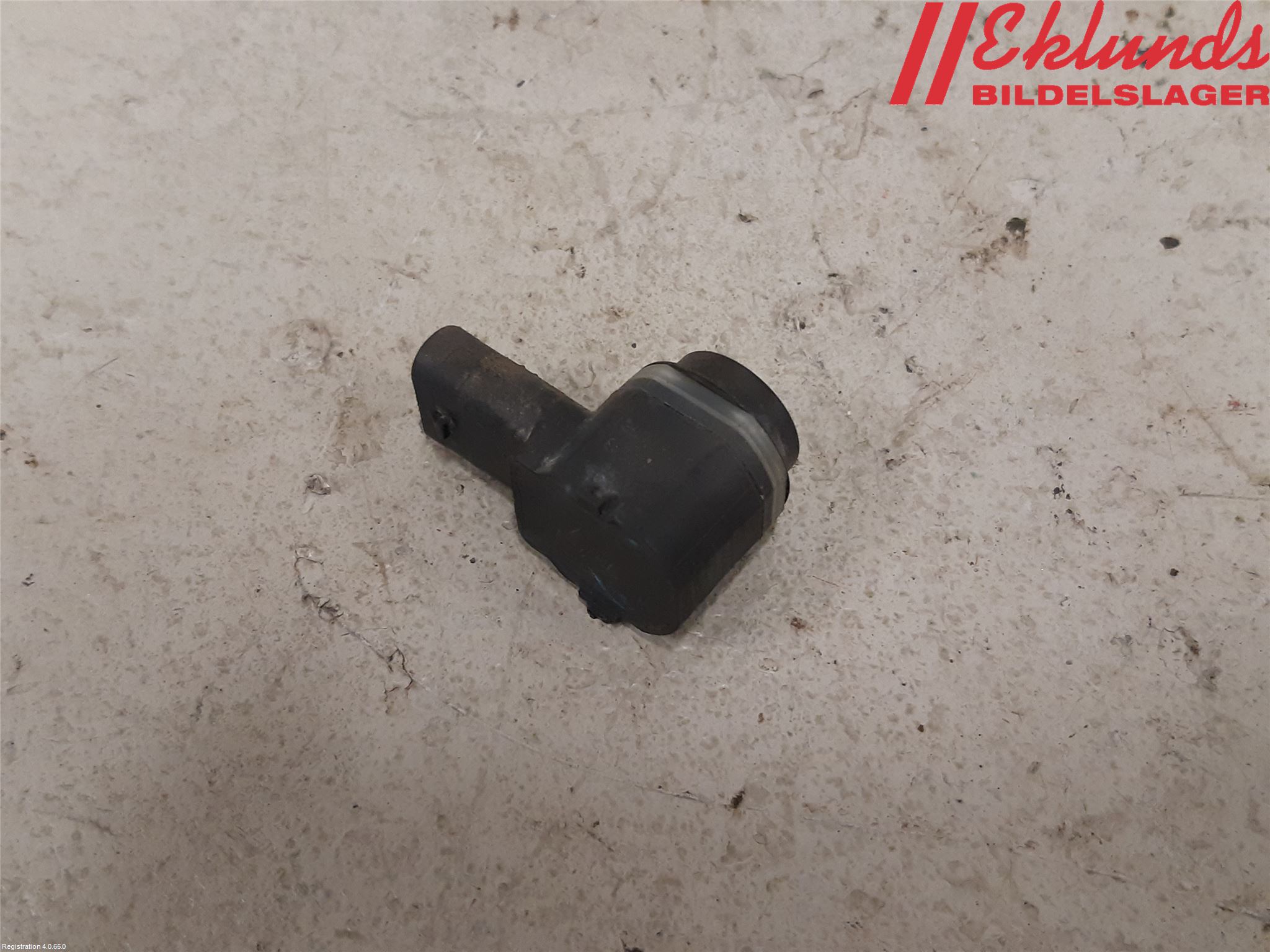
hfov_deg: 67.3
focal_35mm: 26
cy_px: 476
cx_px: 635
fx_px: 954
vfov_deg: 53.1
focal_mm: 3.93
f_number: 1.7
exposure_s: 1/50
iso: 200
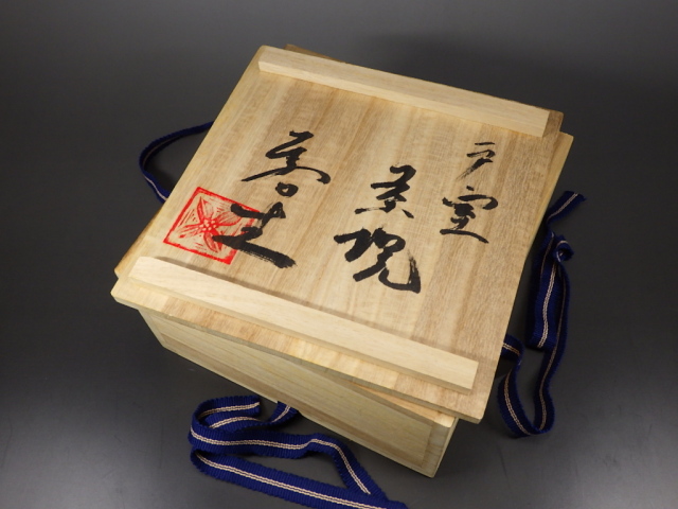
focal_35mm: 34
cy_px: 254
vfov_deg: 41.8
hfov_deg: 54.0
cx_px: 339
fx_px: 666
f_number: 3.8
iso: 125
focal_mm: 6.1
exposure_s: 1/50
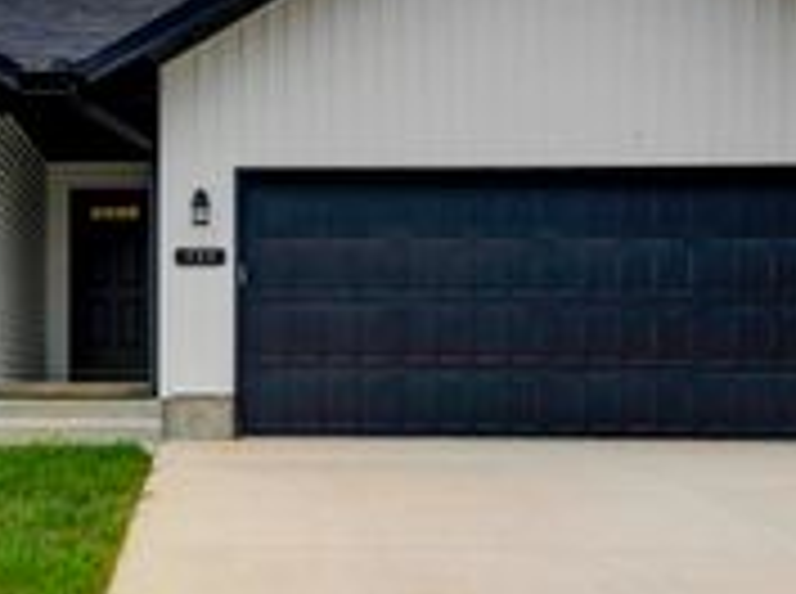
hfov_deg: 37.6
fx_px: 1124
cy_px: 268
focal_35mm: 49
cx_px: 162
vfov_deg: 29.6
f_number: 6.3
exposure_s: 1/80
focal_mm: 18
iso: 100
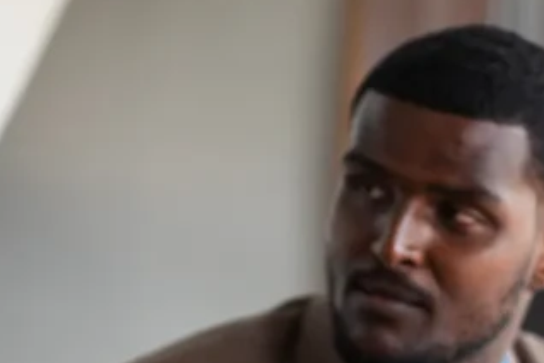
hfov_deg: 6.9
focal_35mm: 299
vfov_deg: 4.6
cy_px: 480
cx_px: 274
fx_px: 4518
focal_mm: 85
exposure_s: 1/500
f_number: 1.8
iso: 160
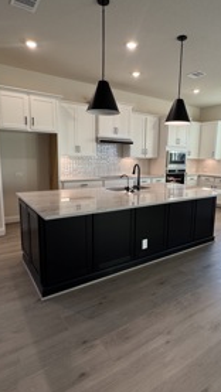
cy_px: 194
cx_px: 129
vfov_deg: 81.2
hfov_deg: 51.3
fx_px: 229
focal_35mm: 22
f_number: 2.2
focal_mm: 2.22
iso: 160
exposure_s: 1/120
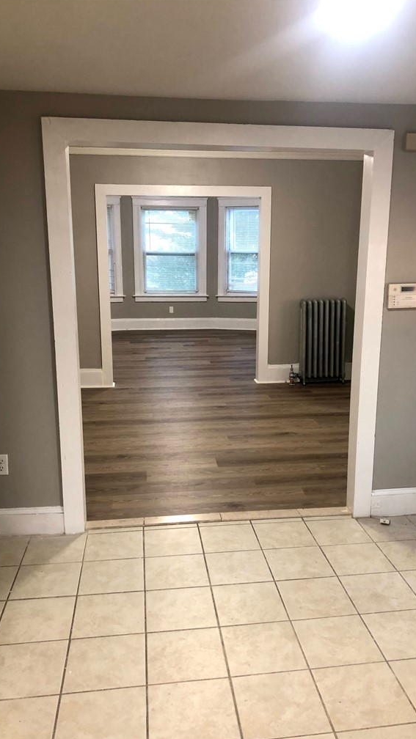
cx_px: 225
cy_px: 371
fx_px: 608
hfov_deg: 37.8
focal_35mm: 31
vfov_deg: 62.6
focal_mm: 3.99
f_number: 1.8
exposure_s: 1/15
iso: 40
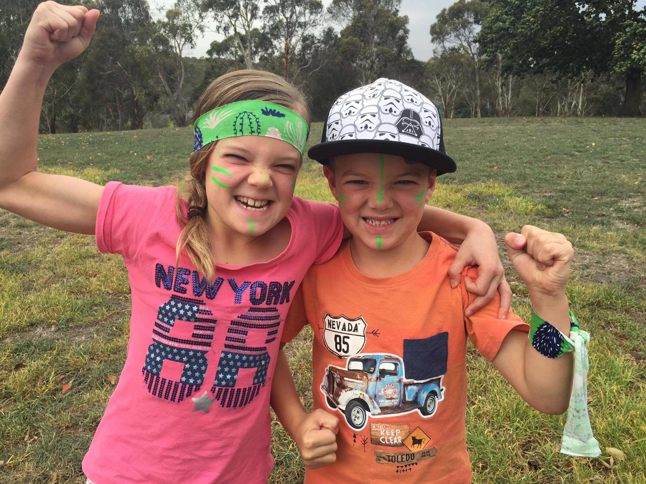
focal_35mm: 29
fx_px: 541
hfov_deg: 61.7
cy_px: 242
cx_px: 323
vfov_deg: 48.2
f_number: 2.2
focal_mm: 4.15
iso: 32
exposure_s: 1/670
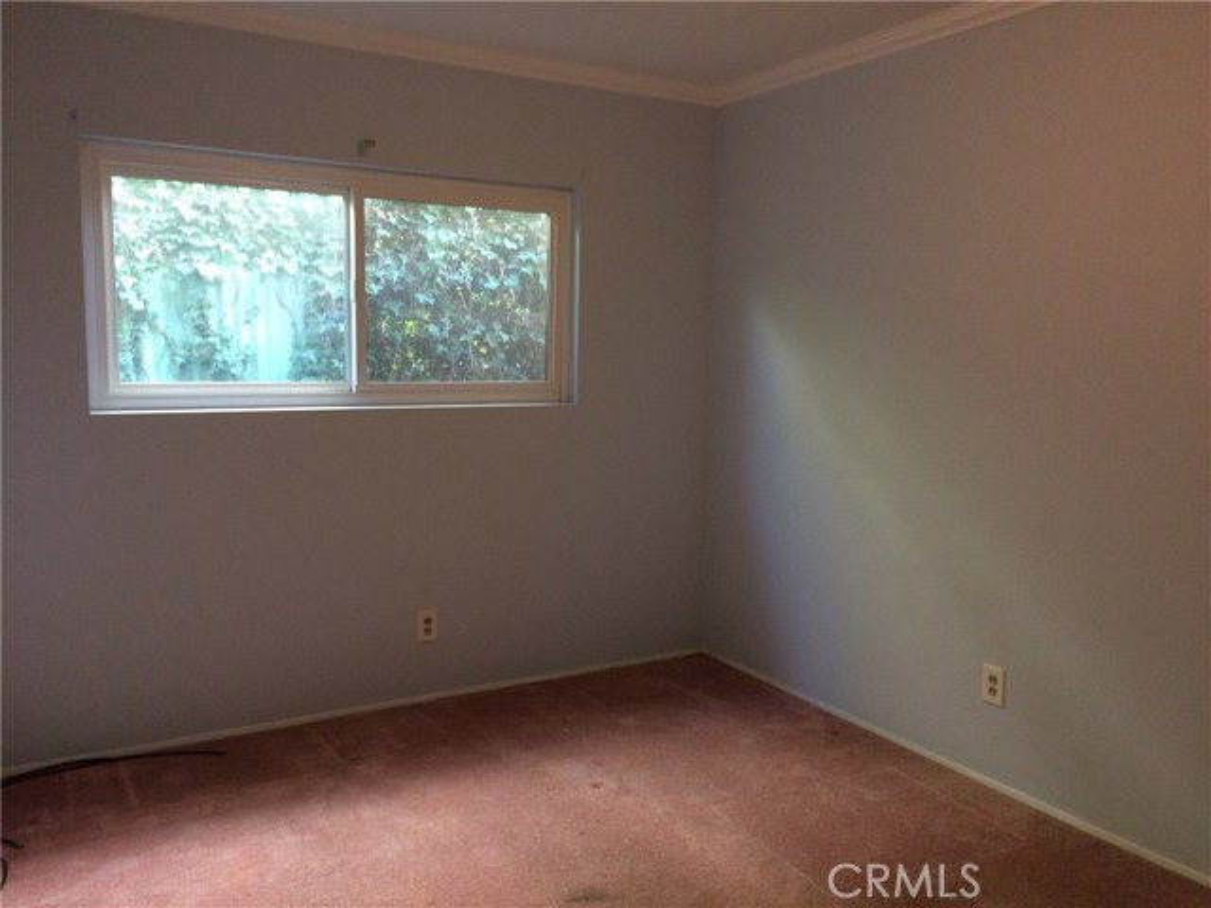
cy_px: 454
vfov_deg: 48.2
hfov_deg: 61.7
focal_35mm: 29
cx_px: 606
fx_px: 1015
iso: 160
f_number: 2.2
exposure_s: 1/30
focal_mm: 4.15
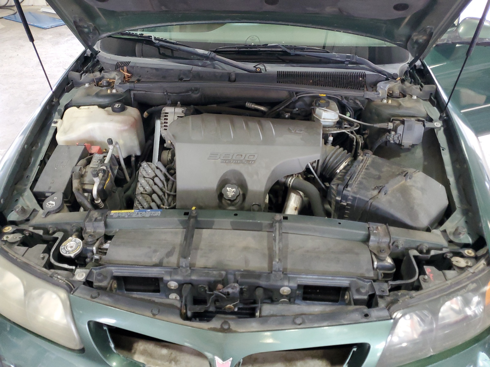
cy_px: 184
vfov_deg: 53.1
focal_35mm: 26
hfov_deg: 67.3
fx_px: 368
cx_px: 245
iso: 289
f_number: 1.5
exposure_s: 1/60.2
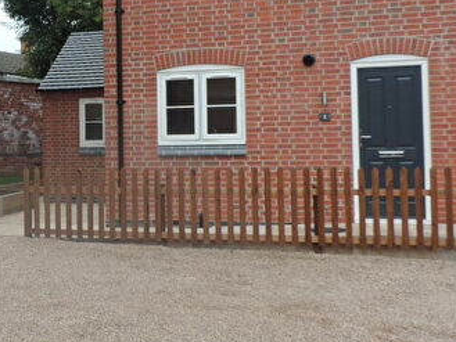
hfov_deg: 35.8
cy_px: 123
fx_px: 672
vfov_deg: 28.4
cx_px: 69
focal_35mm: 51
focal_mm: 4.3
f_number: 3
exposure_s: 1/200
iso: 80
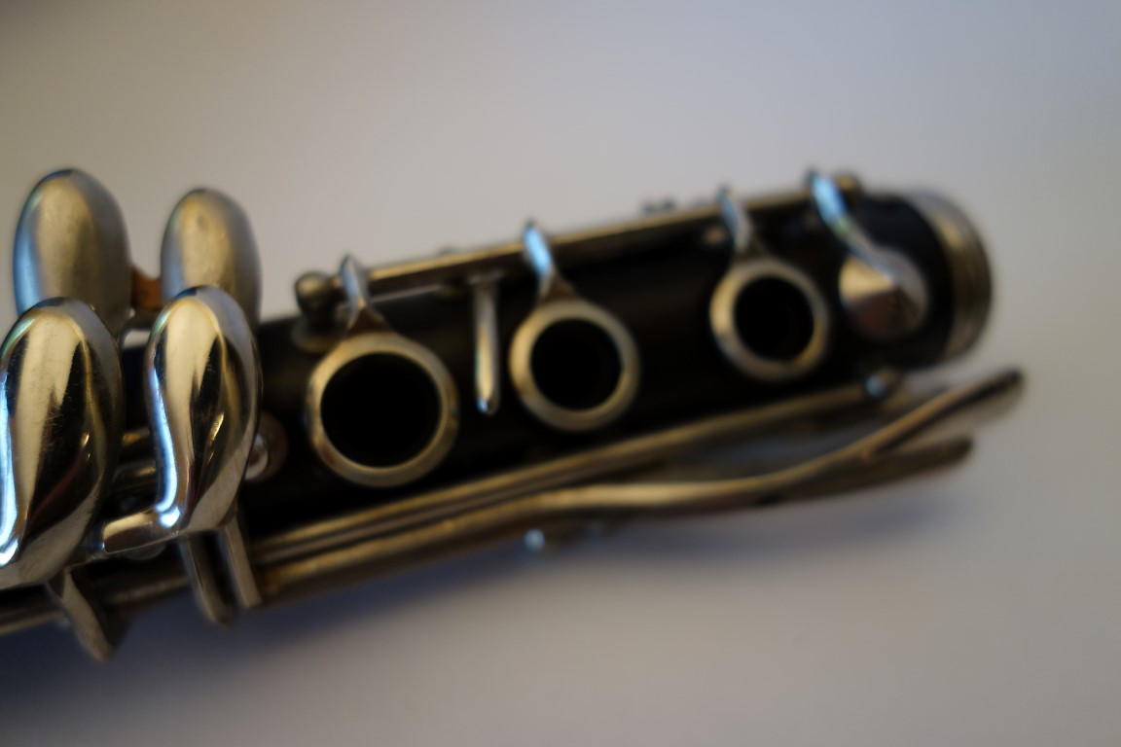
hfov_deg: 65.5
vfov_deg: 46.4
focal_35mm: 28
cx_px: 560
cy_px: 374
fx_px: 872
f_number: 2.5
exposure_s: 1/250
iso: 320
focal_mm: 10.4
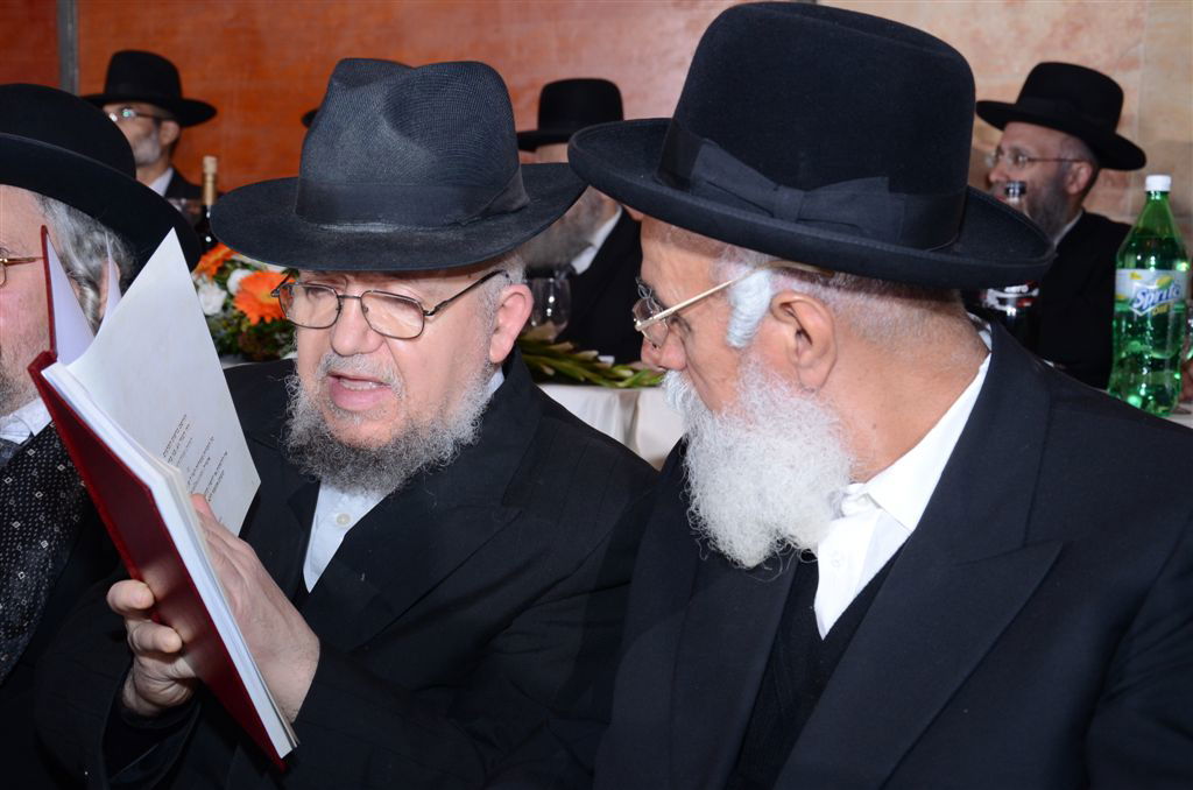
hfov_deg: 33.5
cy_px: 395
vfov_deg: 22.5
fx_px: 1984
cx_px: 596
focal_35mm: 60
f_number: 8
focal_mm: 40
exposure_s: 1/125
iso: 500
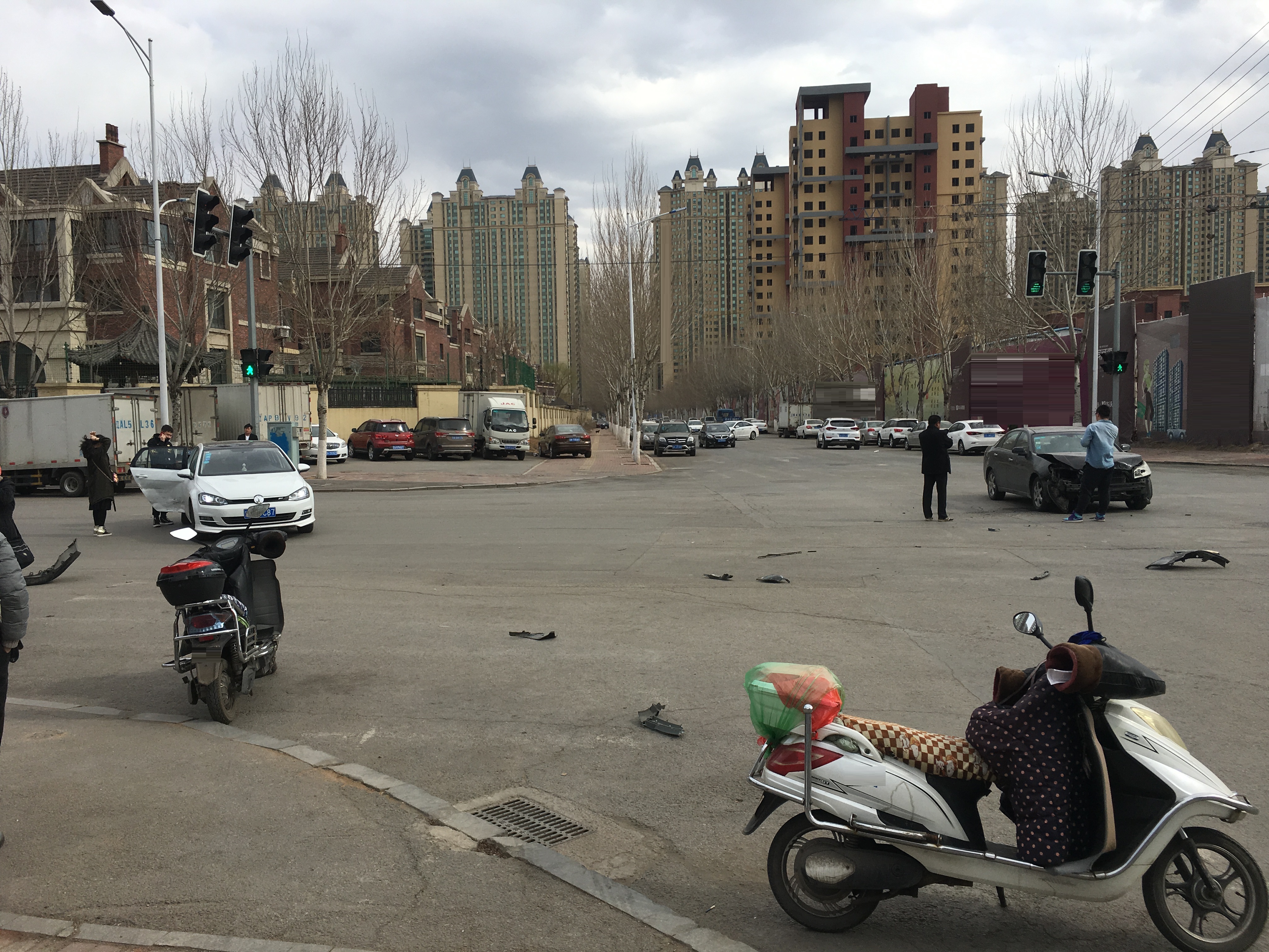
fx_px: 1063
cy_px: 476
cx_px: 634
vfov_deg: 48.2
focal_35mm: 29
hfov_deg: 61.7
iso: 25
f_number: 2.2
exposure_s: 1/1221
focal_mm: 4.15
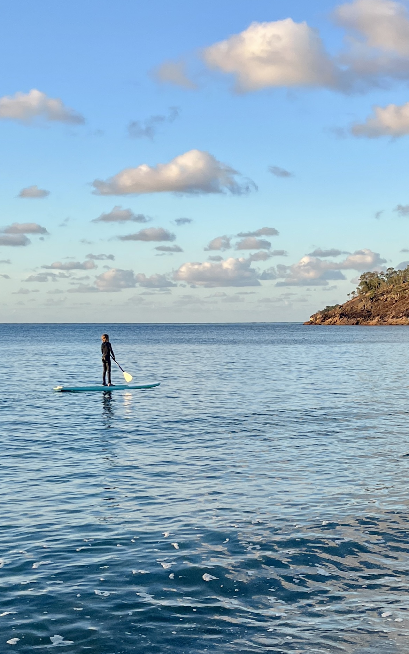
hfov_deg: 44.5
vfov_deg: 66.5
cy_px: 332
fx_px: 499
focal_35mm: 28
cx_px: 217
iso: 50
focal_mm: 5.1
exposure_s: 1/1009
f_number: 1.6
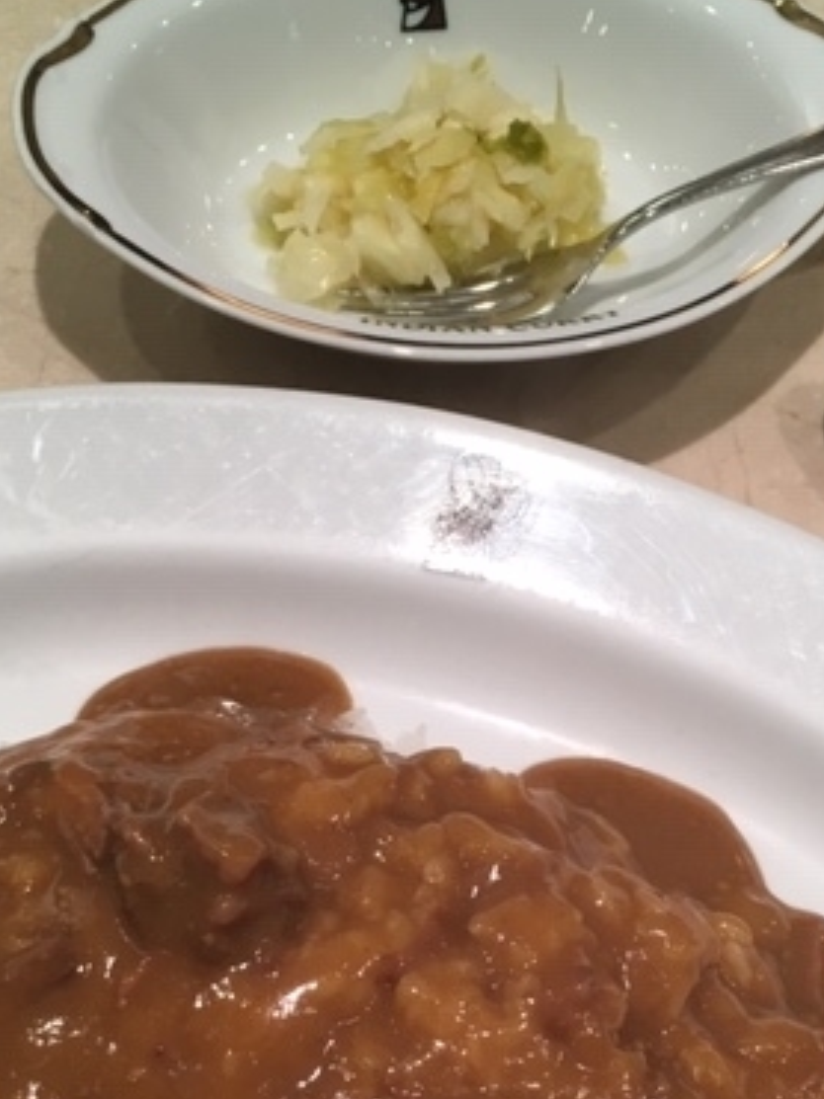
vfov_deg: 37.2
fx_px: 1588
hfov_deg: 29.1
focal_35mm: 50
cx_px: 471
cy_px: 838
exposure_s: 1/30
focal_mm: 4.15
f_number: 2.2
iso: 32
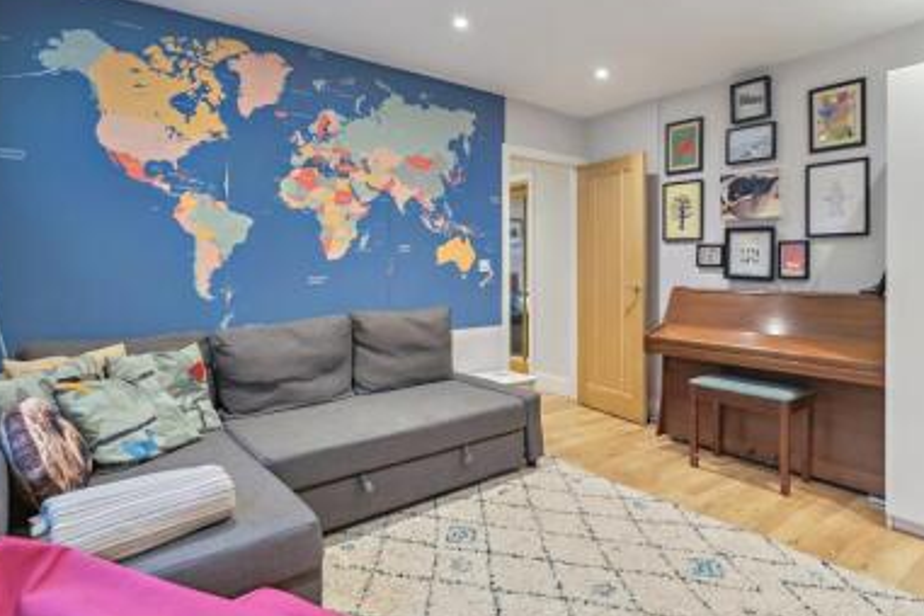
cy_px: 275
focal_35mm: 20
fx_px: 513
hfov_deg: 83.2
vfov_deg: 61.8
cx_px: 541
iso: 400
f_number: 8
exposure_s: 1/15
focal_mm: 16
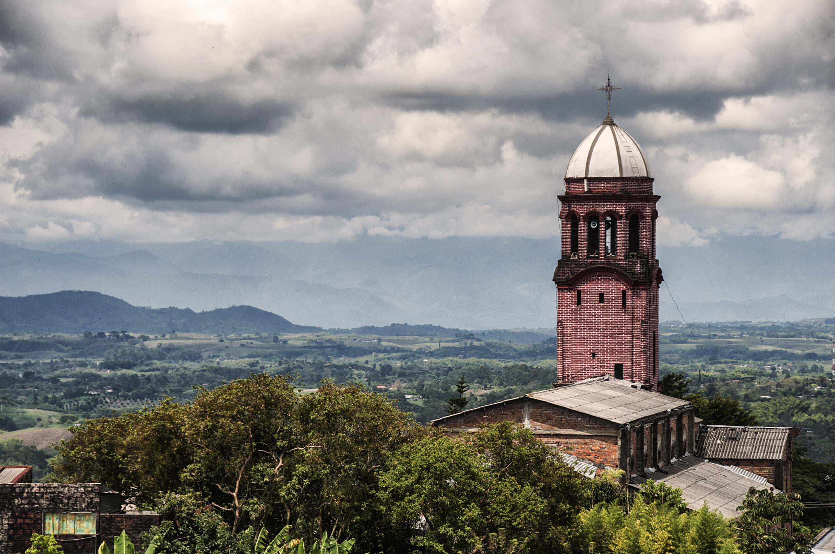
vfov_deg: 9.6
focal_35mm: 142
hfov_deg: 14.4
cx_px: 418
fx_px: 3301
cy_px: 277
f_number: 9
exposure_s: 1/800
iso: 200
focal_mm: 95
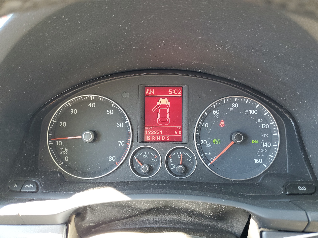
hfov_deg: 67.3
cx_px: 159
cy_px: 119
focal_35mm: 26
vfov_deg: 53.1
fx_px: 239
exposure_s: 1/60.2
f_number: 1.5
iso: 87
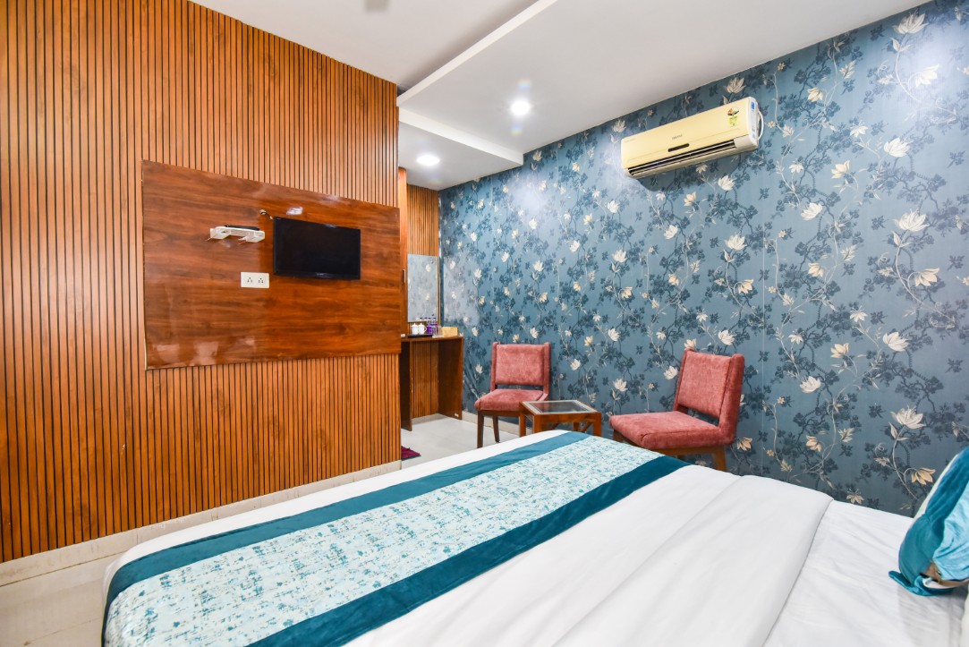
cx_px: 484
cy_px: 324
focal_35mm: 16
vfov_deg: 73.8
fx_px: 431
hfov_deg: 96.7
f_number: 7.1
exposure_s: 1/50
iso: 2000
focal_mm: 16
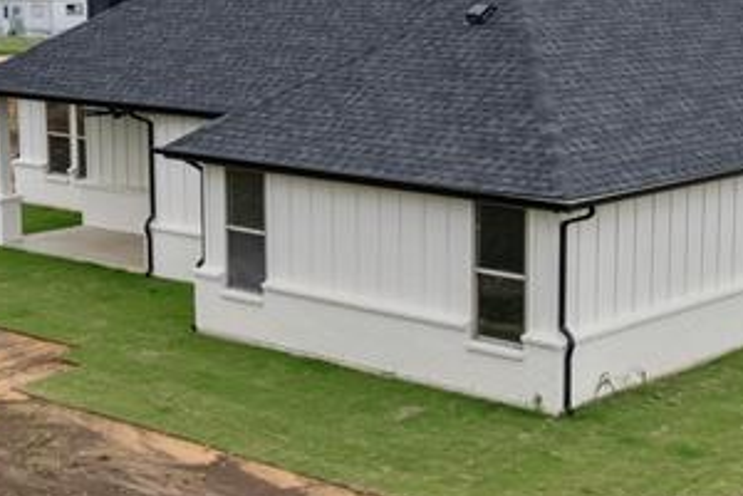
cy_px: 205
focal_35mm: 75
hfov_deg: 26.9
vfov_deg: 18.2
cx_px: 443
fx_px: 1548
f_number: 2.8
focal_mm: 8.38
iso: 100
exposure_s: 1/350
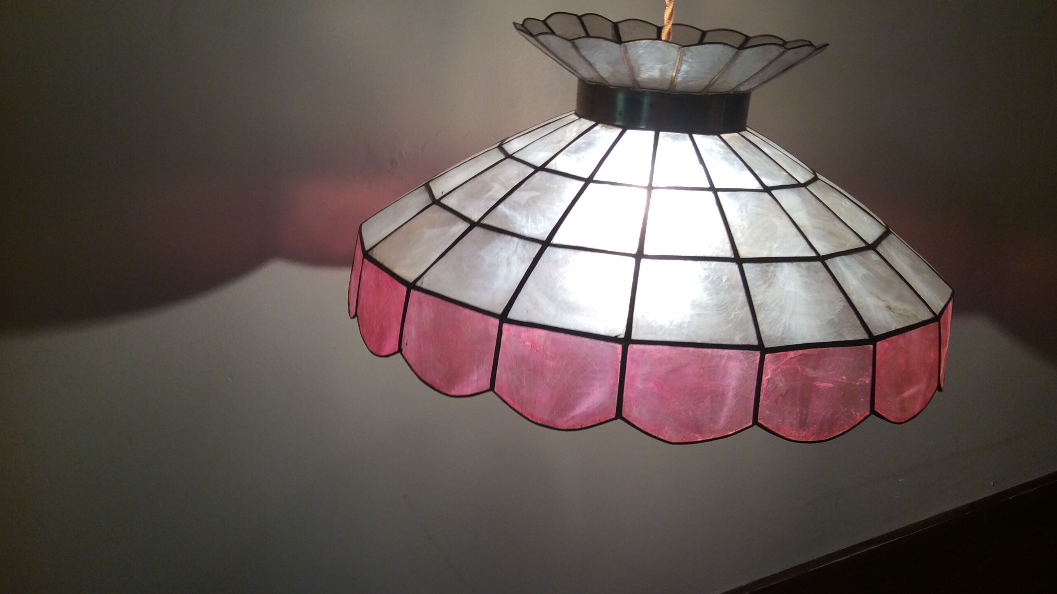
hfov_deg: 56.6
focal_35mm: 35
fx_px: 981
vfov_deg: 33.7
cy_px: 288
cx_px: 530
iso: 32
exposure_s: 1/50
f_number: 2.4
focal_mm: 3.3
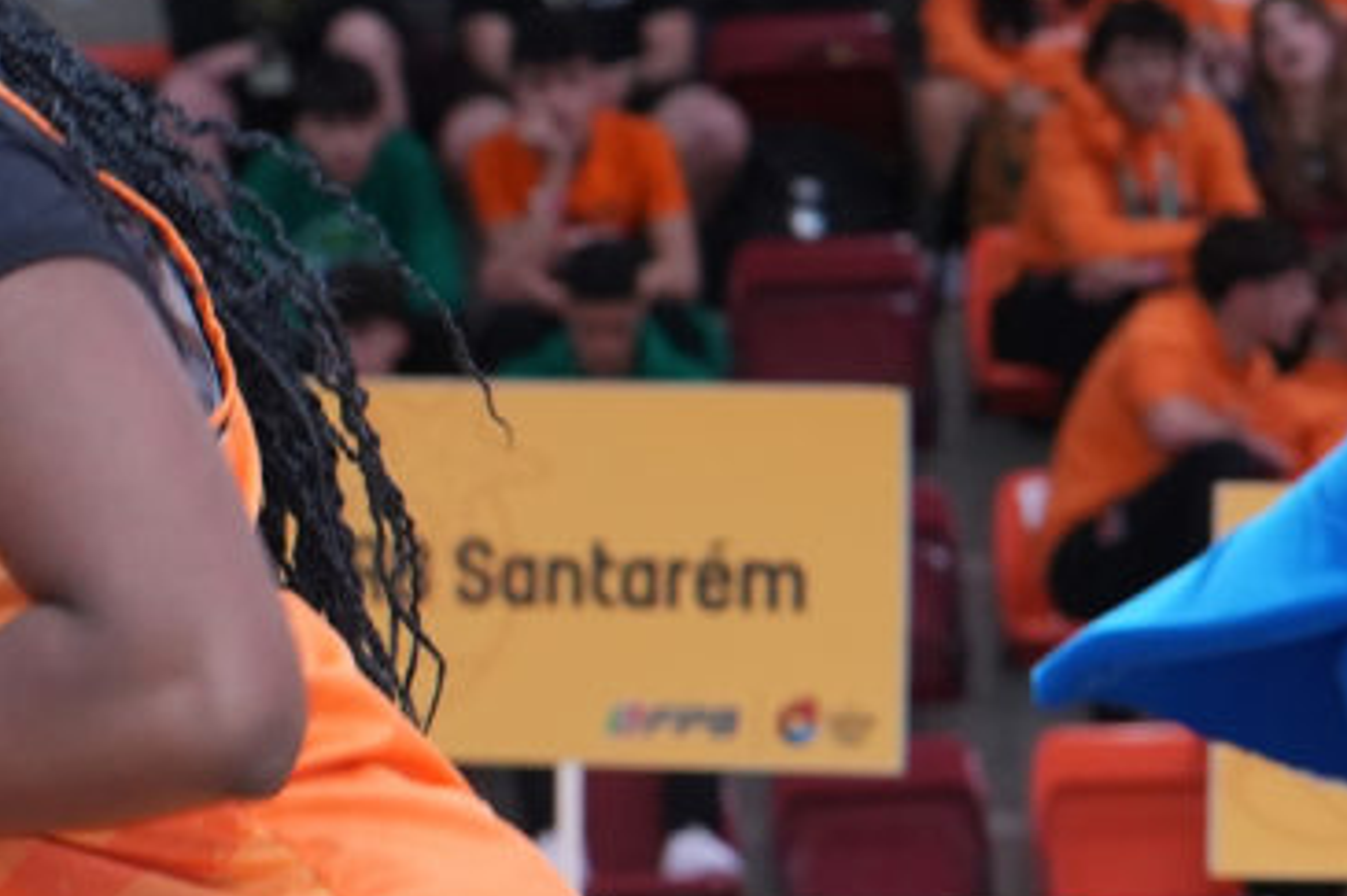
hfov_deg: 6.5
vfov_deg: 4.5
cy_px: 299
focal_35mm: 307
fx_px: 11481
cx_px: -1391
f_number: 6.3
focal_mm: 73
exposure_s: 1/250
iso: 1600
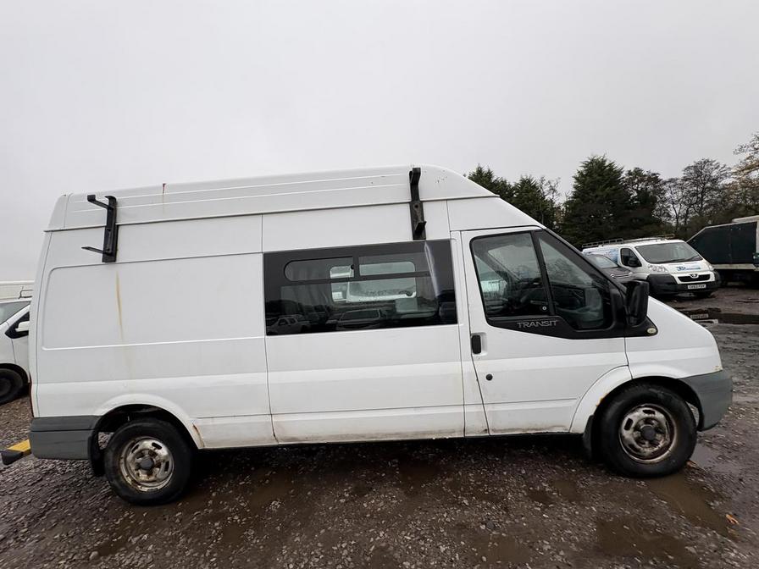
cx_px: 380
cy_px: 284
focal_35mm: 14
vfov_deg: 85.7
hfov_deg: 102.1
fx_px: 307
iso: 40
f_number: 2.2
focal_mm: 2.22
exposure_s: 1/159
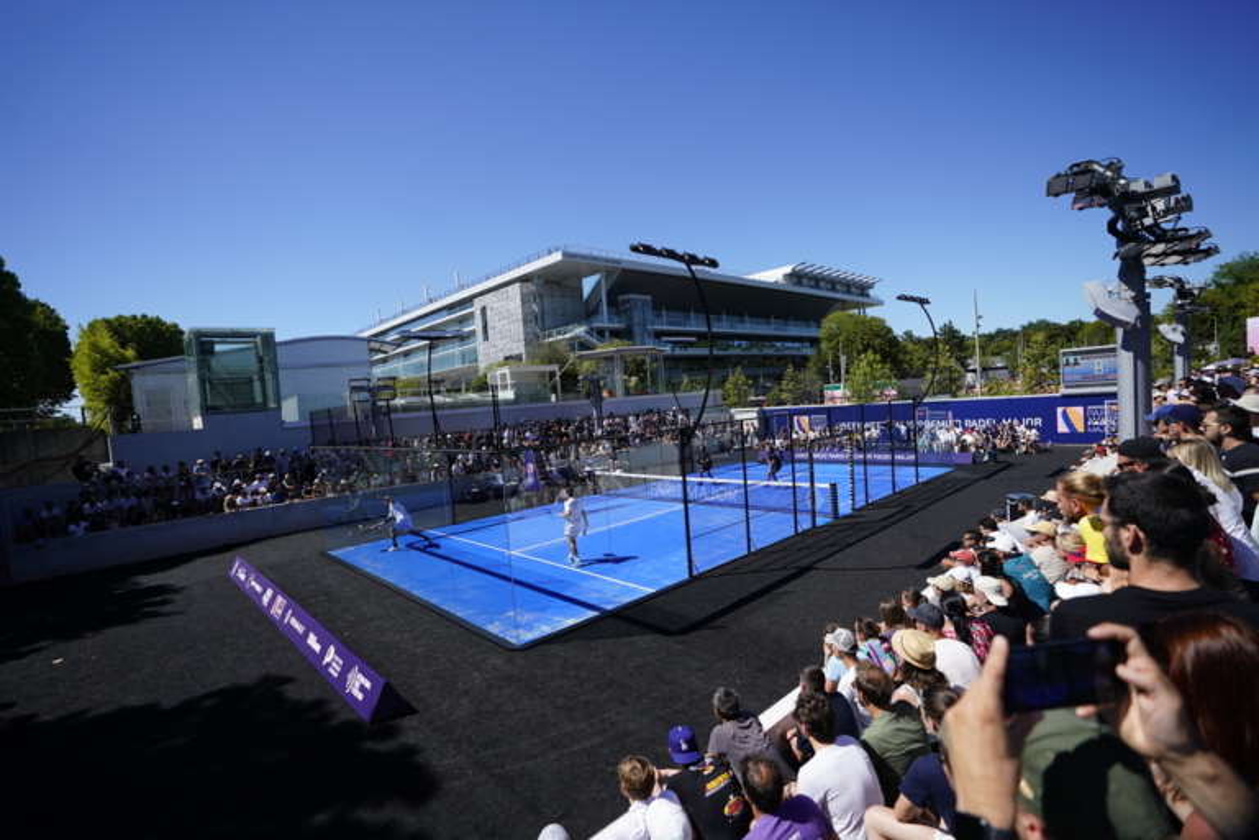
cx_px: 630
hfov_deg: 96.7
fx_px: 560
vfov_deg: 73.7
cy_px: 420
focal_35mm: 16
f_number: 2.8
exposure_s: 1/5000
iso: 250
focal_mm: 16
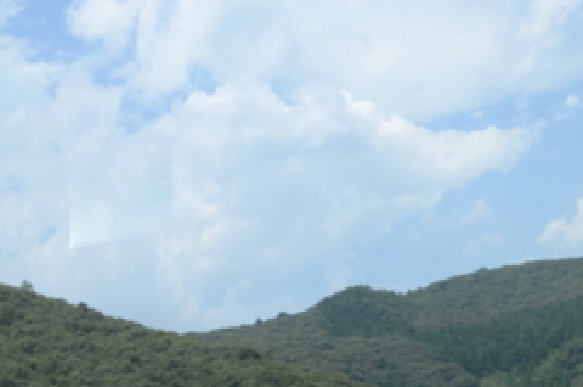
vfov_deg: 18.6
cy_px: 200
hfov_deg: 26.8
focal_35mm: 73
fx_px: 1180
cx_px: 527
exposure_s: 1/640
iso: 640
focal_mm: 26
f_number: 13
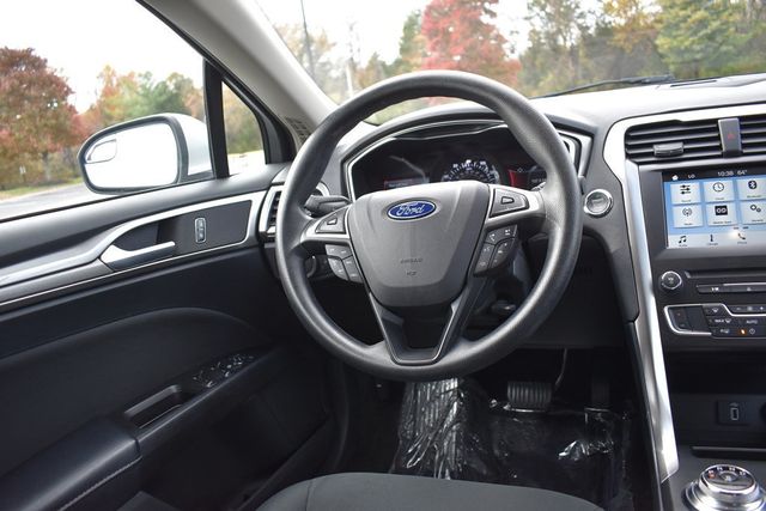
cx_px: 383
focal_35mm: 27
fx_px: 575
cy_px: 256
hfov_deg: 67.4
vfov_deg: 48.0
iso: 560
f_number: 3.5
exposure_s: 1/250
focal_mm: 18
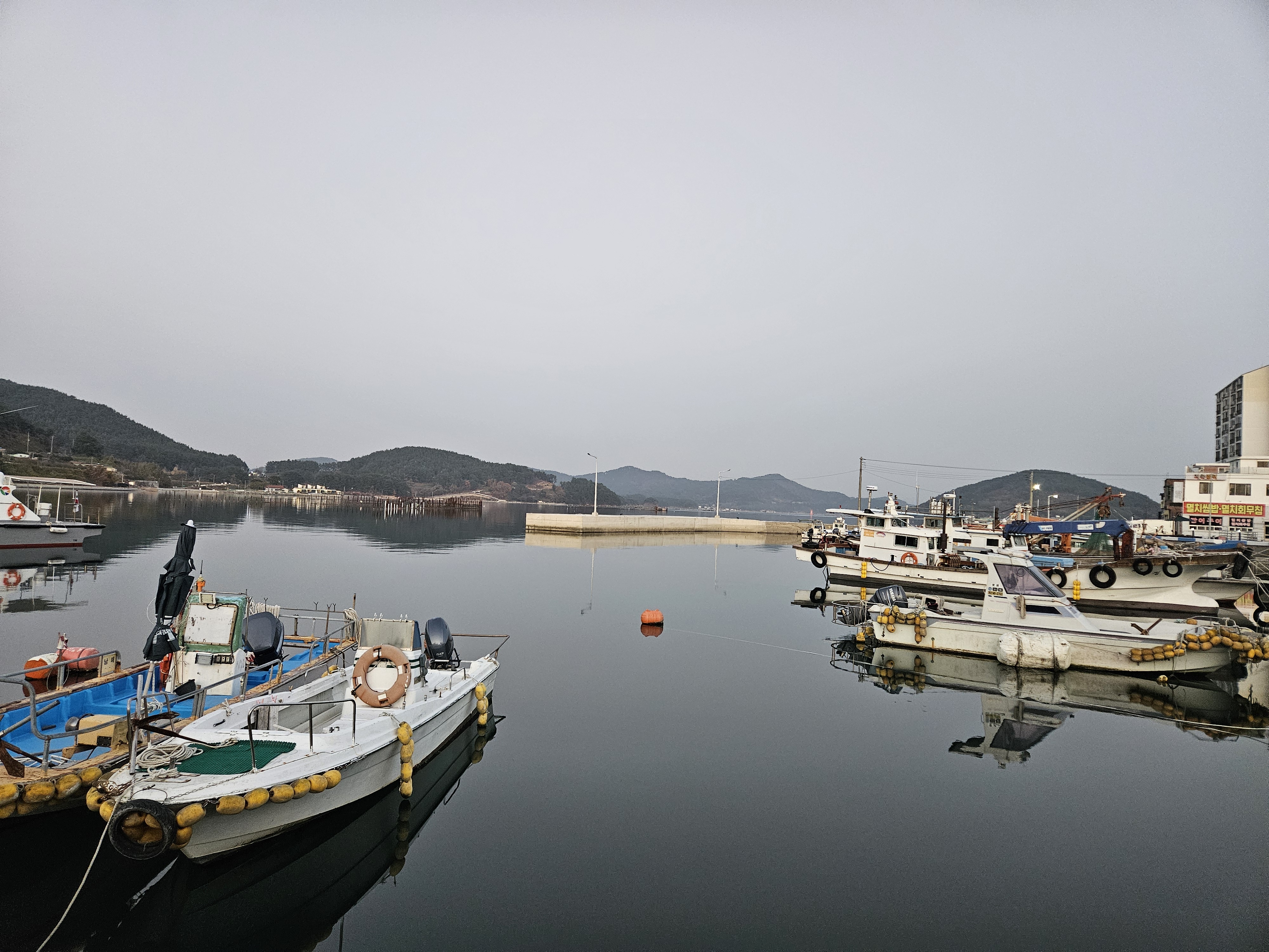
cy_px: 476
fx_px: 843
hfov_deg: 73.9
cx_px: 634
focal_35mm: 23
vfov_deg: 58.9
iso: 500
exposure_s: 1/120
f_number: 1.8
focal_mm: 5.4
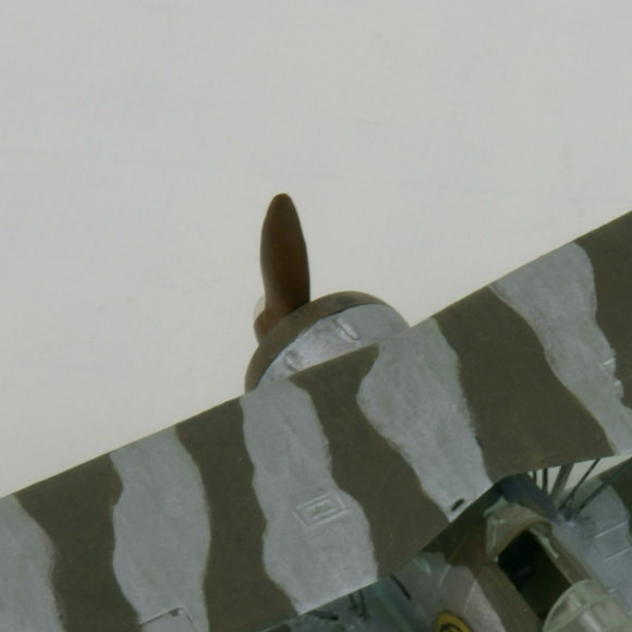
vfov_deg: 4.1
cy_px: 641
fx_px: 8717
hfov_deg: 4.1
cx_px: 532
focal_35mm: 422
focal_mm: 100
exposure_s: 1.6
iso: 80
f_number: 29
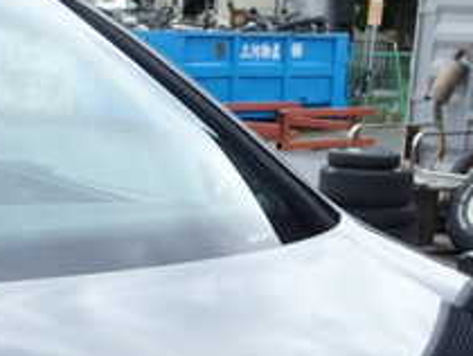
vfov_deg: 14.3
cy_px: 442
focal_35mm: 100
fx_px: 1368
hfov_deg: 19.4
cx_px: 104
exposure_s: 1/250
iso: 100
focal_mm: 6.42
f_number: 3.5
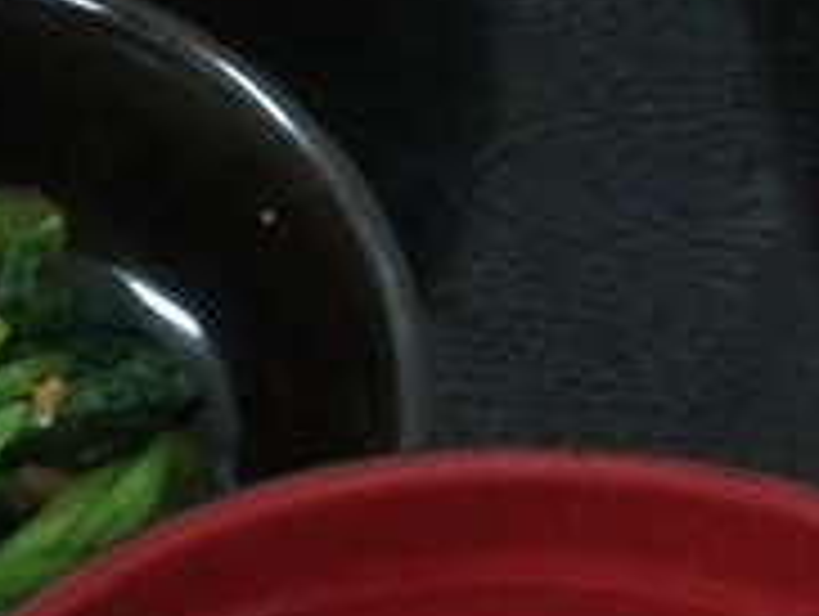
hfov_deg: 16.5
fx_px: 2701
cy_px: 270
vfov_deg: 13.0
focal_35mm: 114
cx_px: -176
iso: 614
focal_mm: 3.46
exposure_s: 1/30
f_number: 2.2
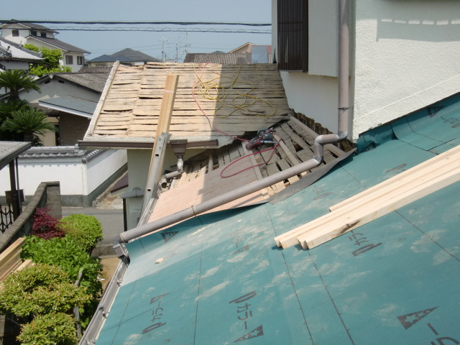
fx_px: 505
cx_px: 230
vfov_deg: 37.7
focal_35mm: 38
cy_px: 172
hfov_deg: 49.0
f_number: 3.9
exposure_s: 1/800
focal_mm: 6.66
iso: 64
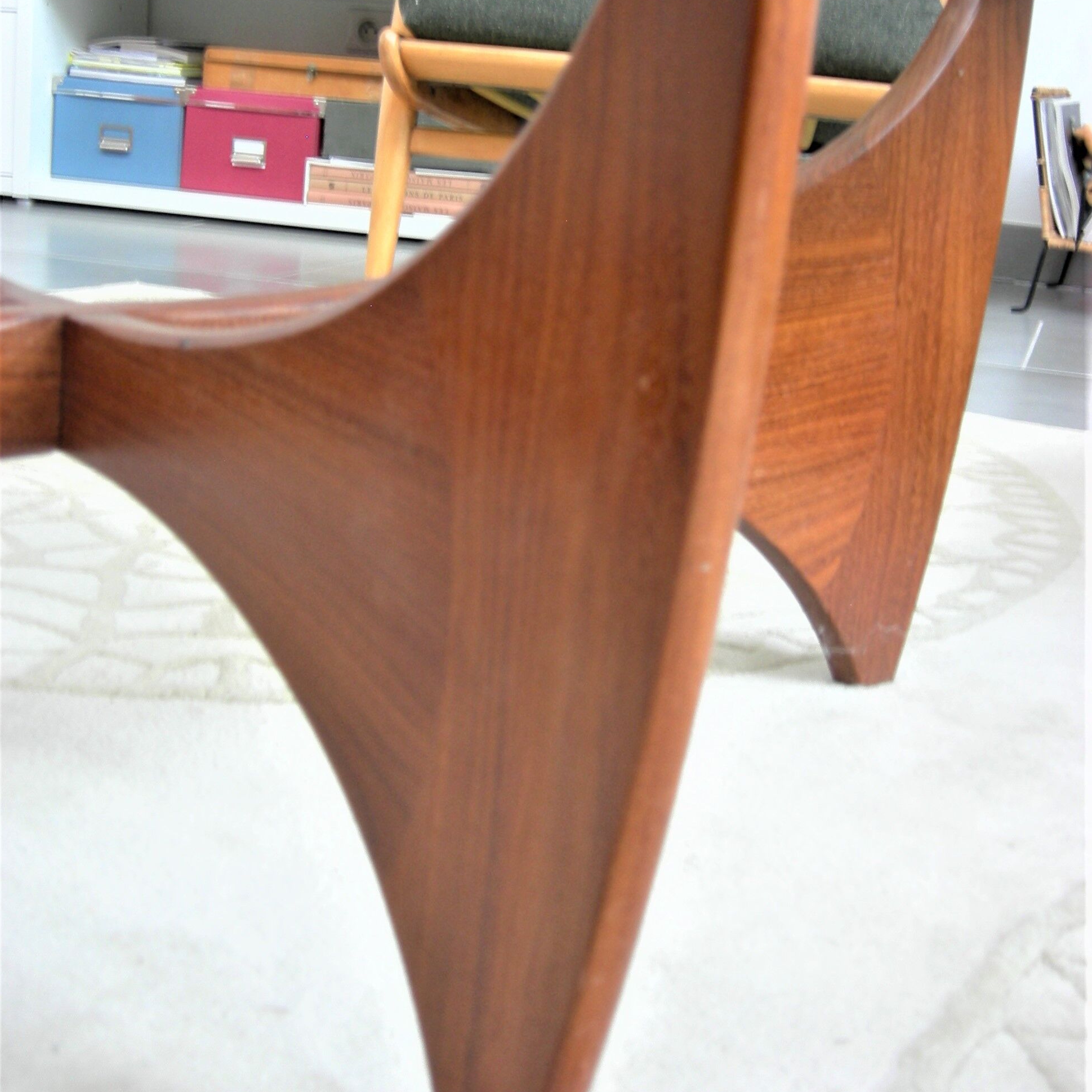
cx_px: 545
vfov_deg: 32.7
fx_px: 1856
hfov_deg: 32.8
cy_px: 461
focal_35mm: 52
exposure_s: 1/5
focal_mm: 9.1
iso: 64
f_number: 2.9
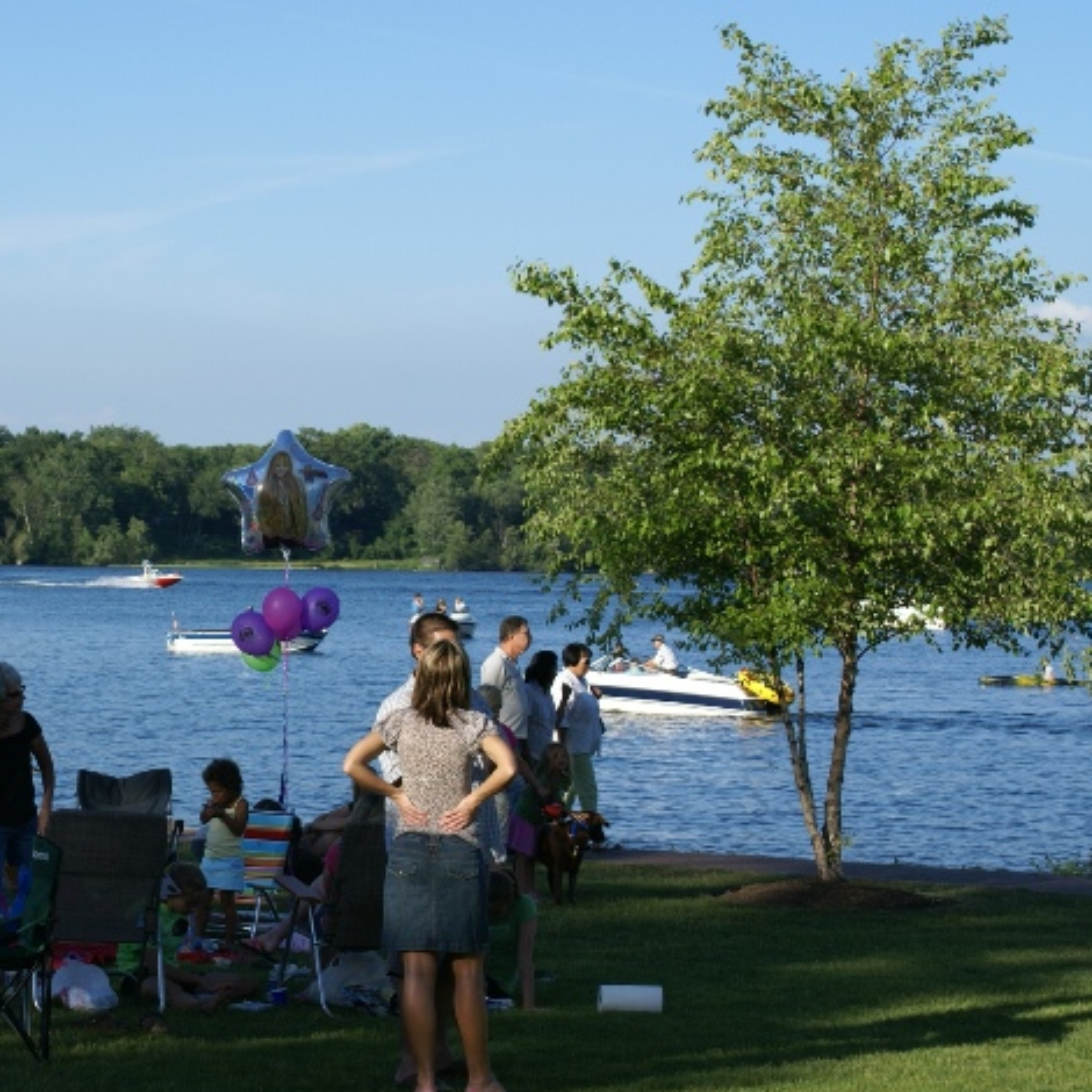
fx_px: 3488
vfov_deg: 17.8
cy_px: 580
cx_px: 195
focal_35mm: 98
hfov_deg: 17.6
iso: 100
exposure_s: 1/200
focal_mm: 45
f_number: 9
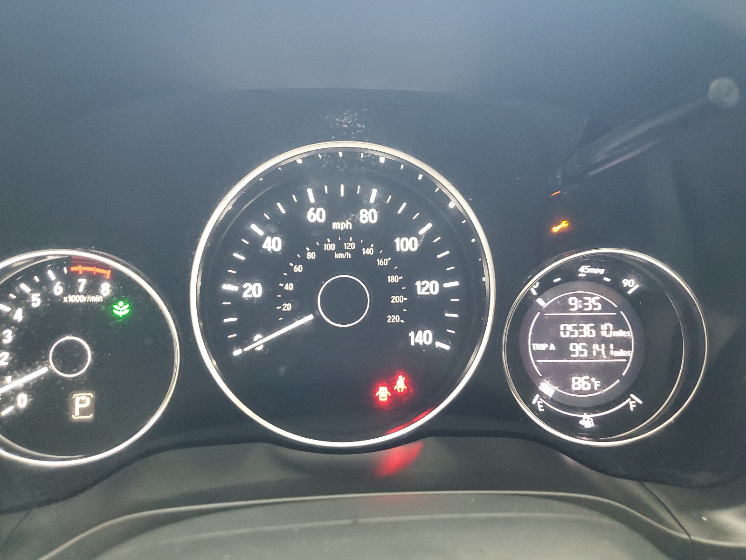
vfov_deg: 53.1
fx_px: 560
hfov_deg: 67.3
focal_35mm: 26
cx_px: 373
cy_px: 280
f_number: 1.5
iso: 301
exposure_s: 1/20
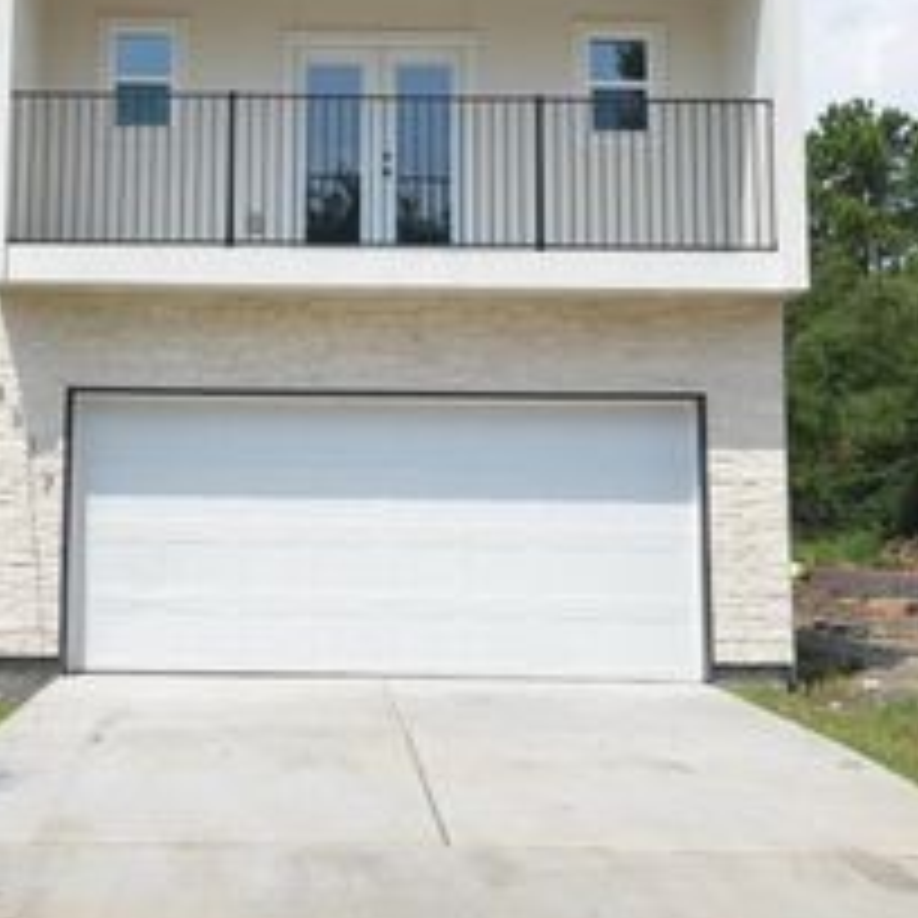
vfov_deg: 30.3
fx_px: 1680
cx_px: 320
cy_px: 295
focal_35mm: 56
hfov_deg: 30.4
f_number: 11
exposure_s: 1/500
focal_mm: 18
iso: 320
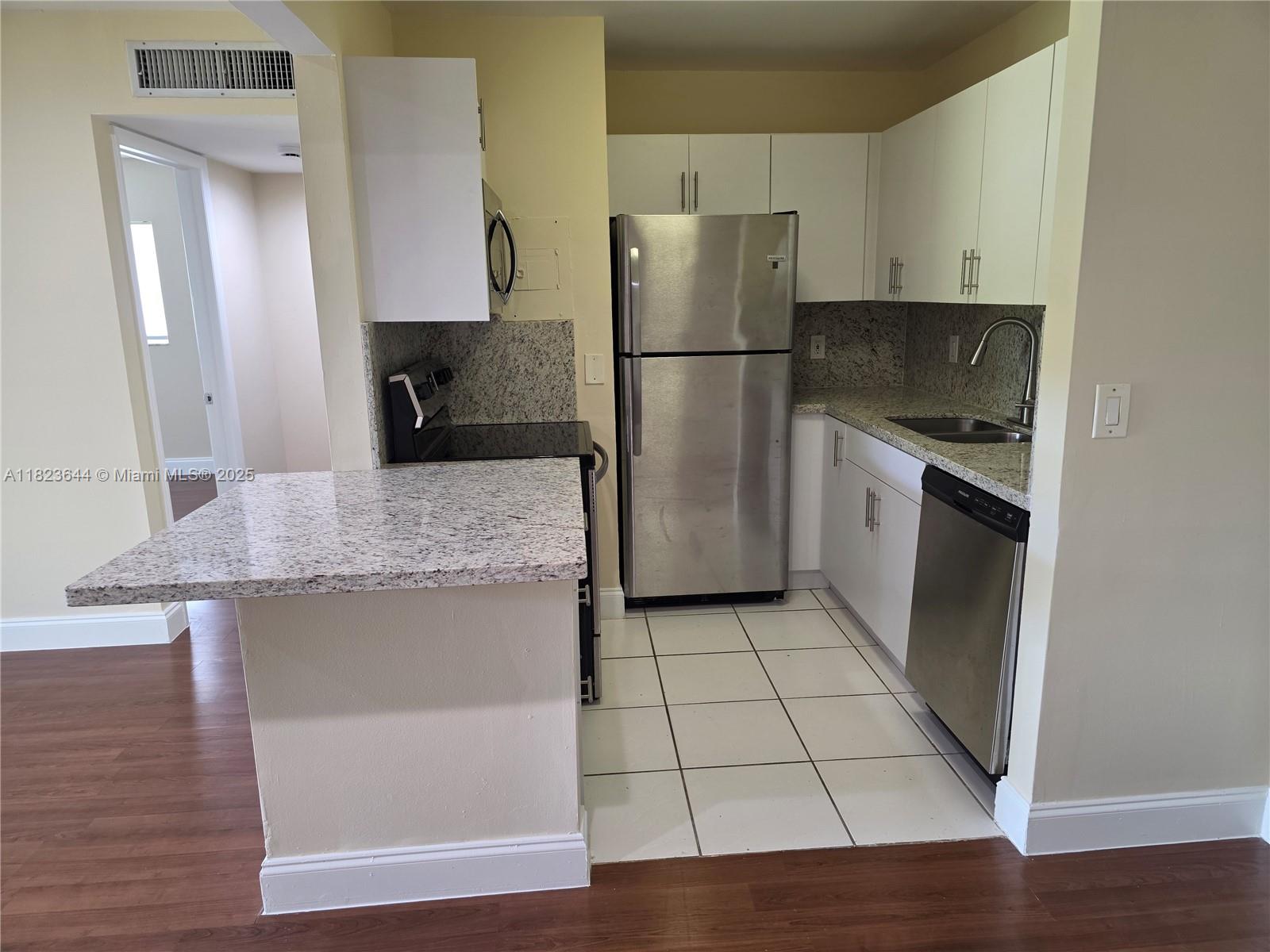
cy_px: 476
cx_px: 635
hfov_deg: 73.9
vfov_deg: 58.9
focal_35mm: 23
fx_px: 844
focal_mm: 6.3
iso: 125
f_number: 1.7
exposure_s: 1/55
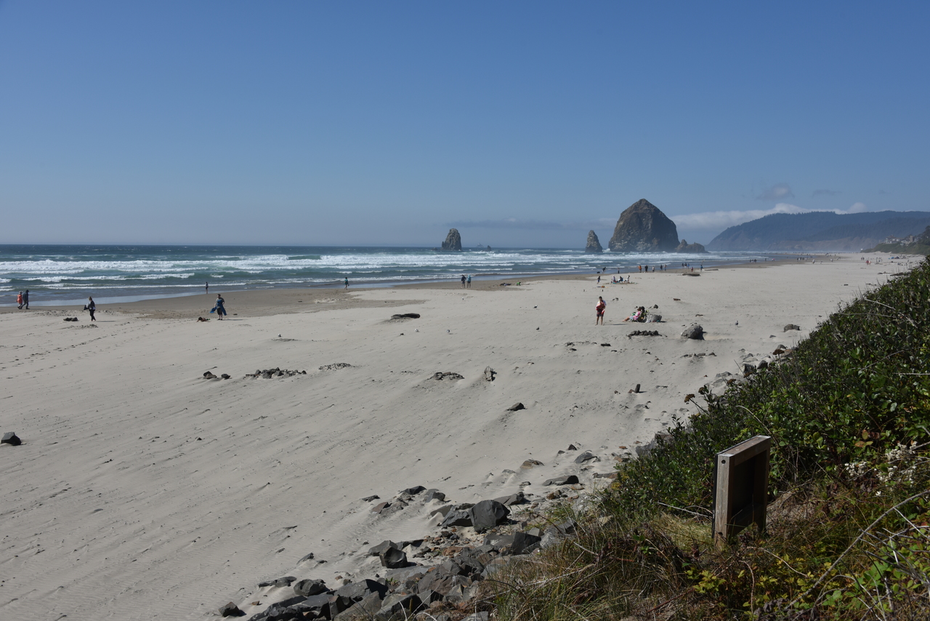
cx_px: 465
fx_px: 878
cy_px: 310
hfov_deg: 55.8
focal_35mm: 34
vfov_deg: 38.9
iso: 100
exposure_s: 1/500
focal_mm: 34
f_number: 11
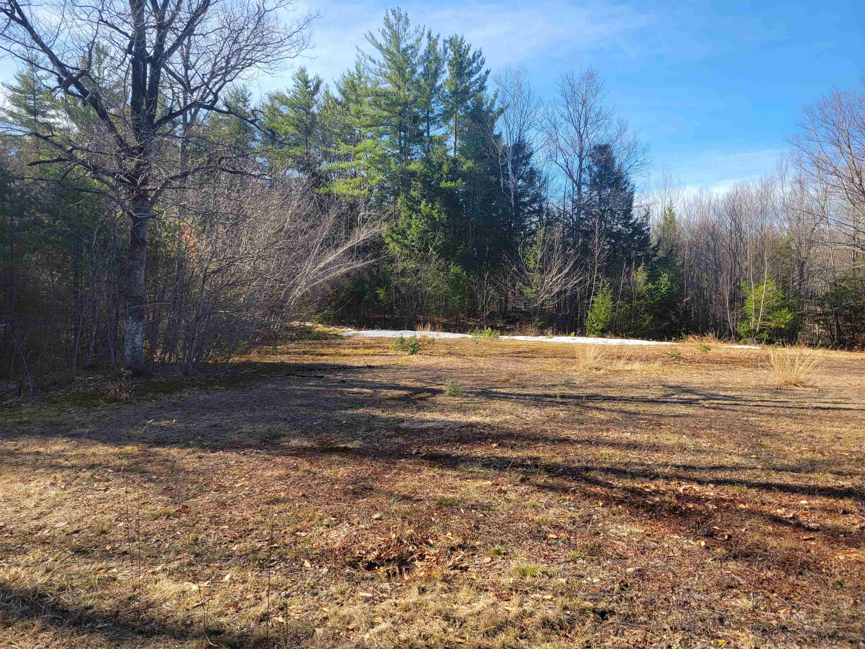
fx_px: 650
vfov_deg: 53.1
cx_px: 432
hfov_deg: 67.3
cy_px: 324
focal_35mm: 26
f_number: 1.8
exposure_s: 1/1000
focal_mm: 5.4
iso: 40
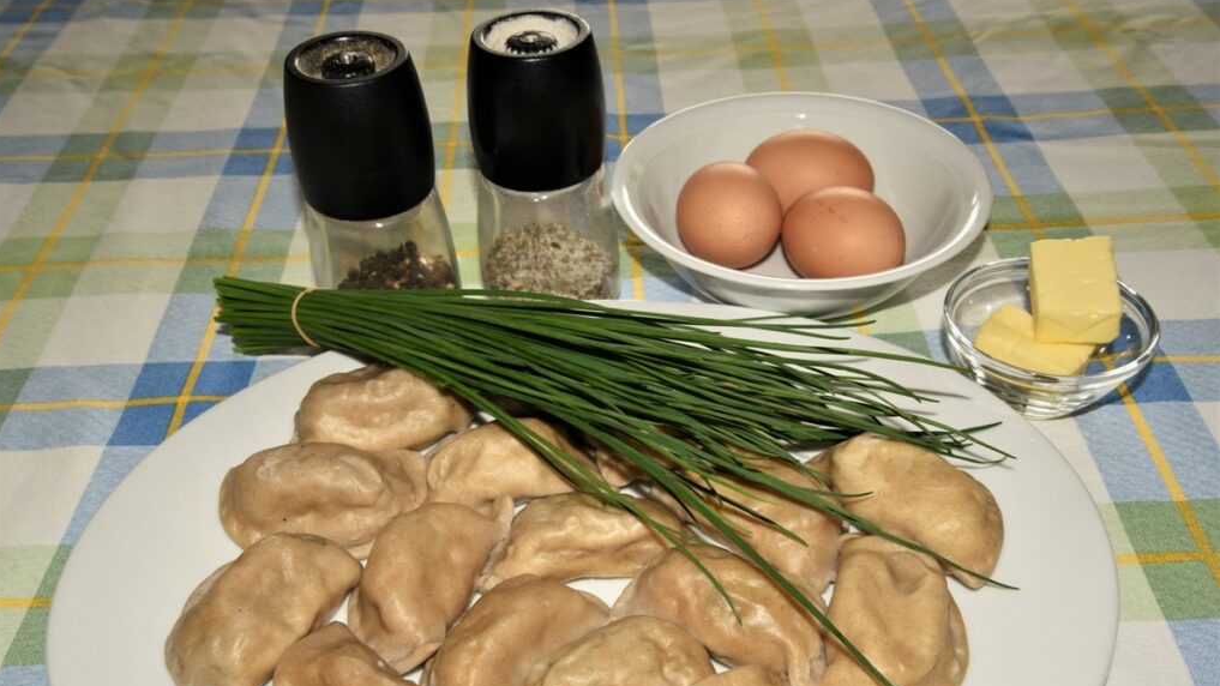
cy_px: 403
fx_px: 1229
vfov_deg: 31.1
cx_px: 608
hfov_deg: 52.8
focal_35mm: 38
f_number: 14
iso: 320
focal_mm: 36
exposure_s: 1/60
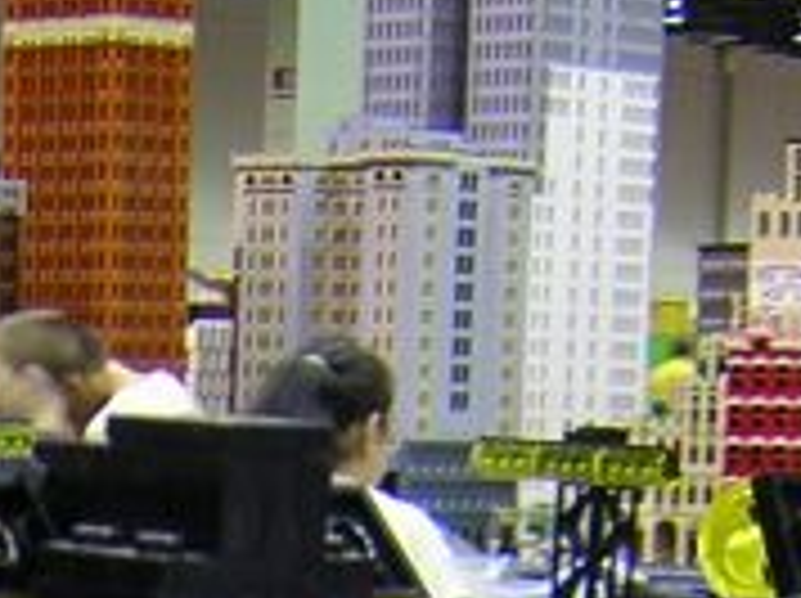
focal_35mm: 162
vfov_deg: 8.7
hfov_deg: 11.9
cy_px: 1097
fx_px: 3744
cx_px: -202
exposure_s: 1/3.9
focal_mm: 4.7
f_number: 2.6
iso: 100
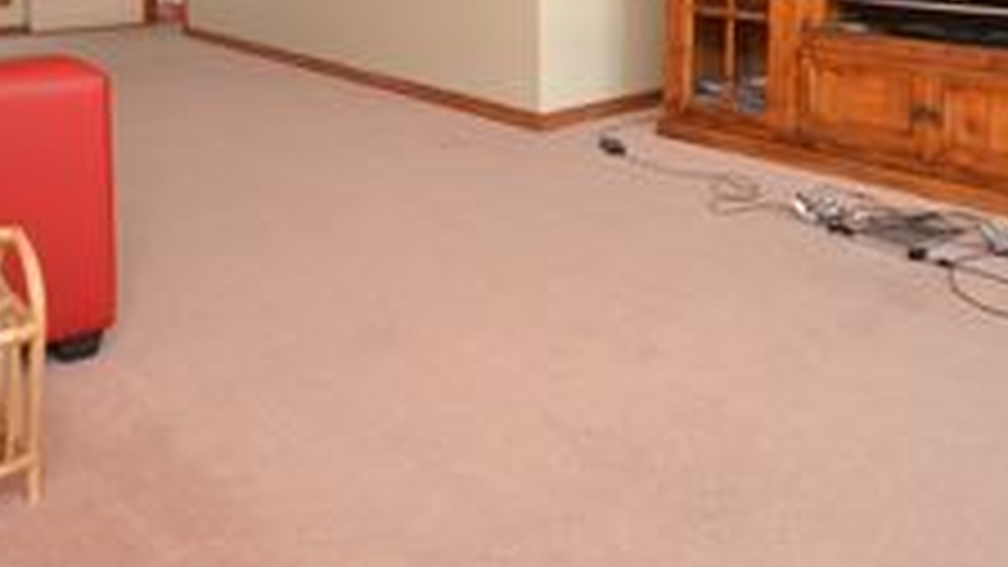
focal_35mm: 33
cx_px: 454
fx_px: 882
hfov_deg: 59.4
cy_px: -47
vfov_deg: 31.8
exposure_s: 1/25
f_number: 4
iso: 400
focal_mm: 10
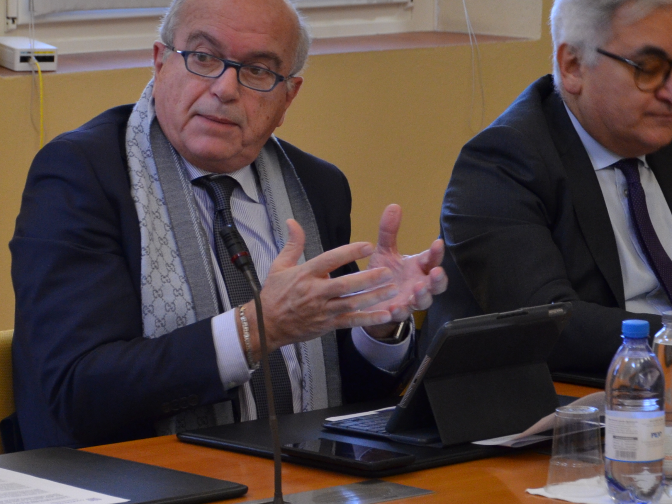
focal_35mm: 159
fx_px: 3087
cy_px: 164
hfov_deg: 12.3
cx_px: 71
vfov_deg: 9.3
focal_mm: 52
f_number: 5
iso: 1000
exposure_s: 1/30
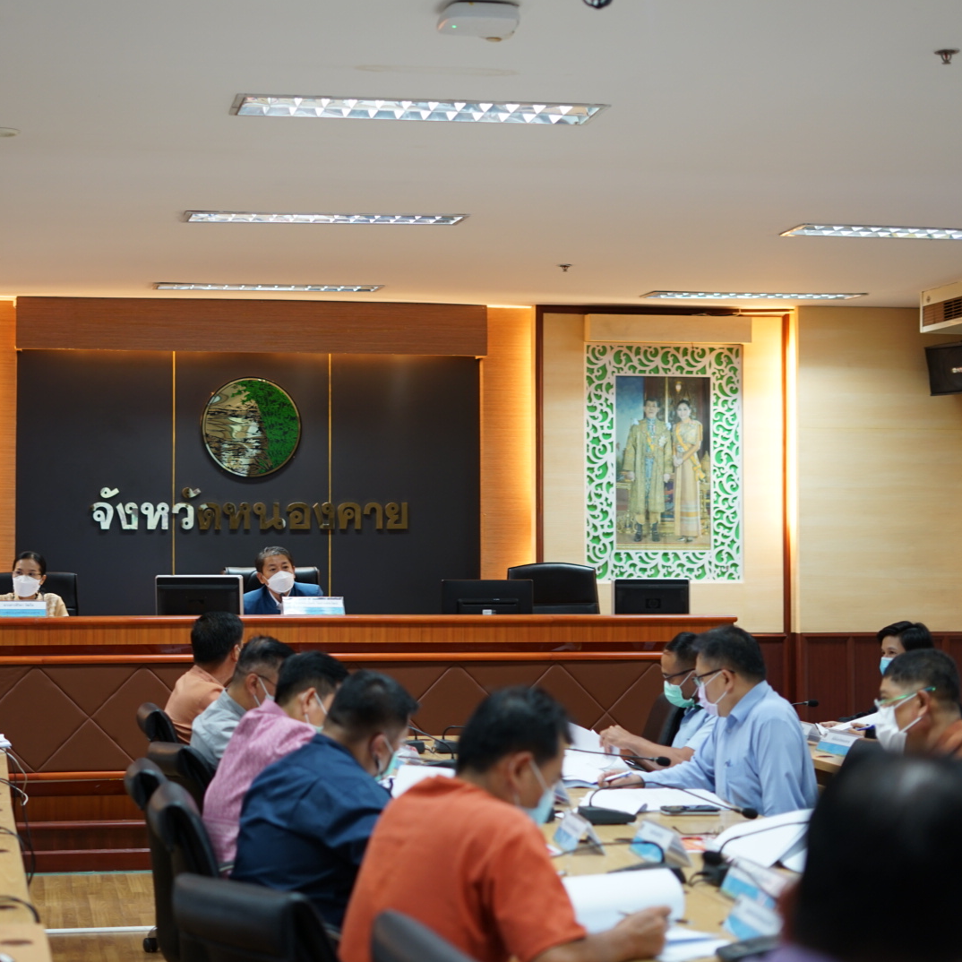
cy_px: 480
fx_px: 2012
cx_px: 345
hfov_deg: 26.8
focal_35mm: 64
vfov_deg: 26.9
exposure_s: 1/80
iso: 400
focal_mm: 50
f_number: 2.2
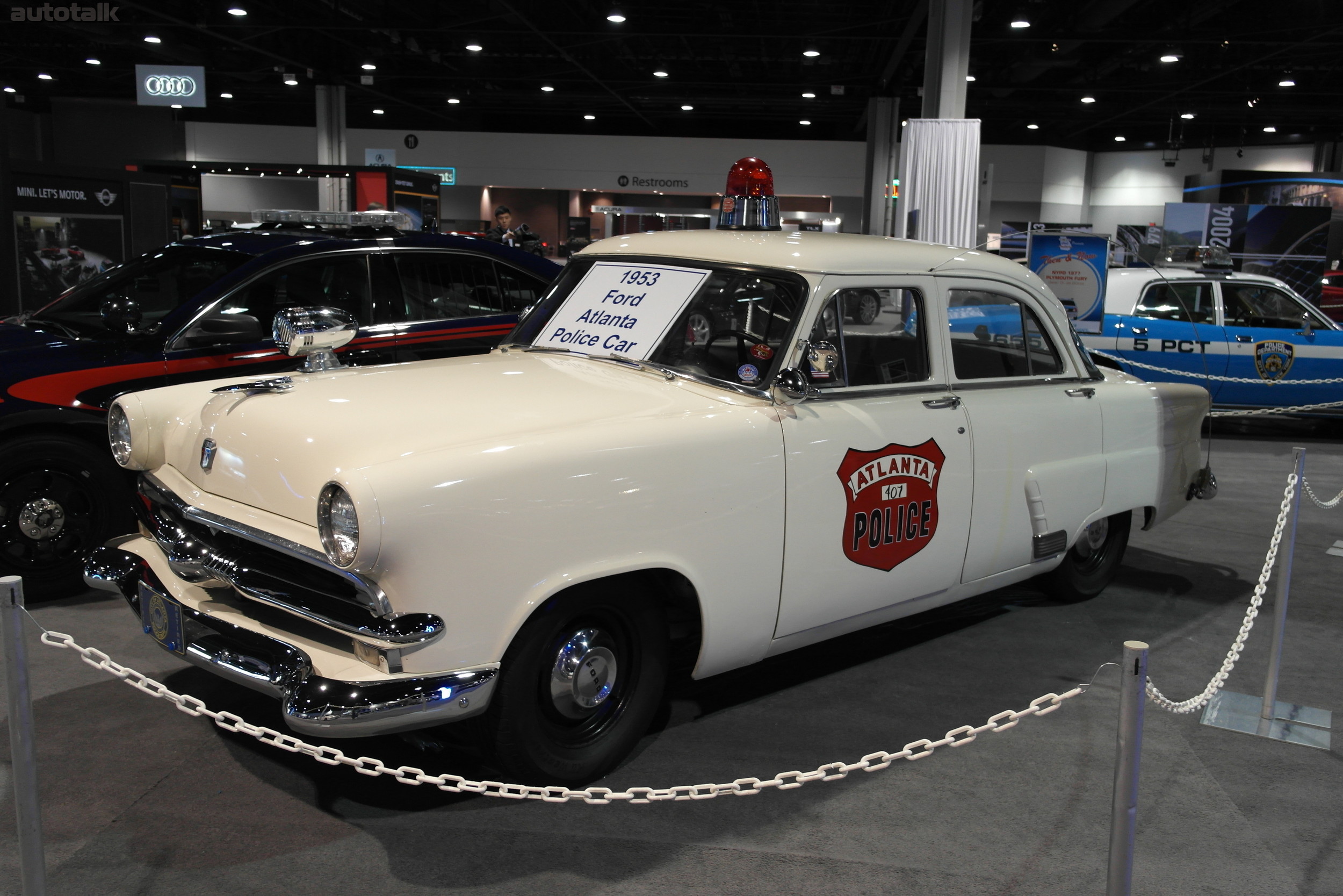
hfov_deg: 61.9
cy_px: 448
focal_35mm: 30
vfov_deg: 43.6
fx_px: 1119
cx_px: 672
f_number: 3.5
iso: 400
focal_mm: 20
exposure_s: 1/50
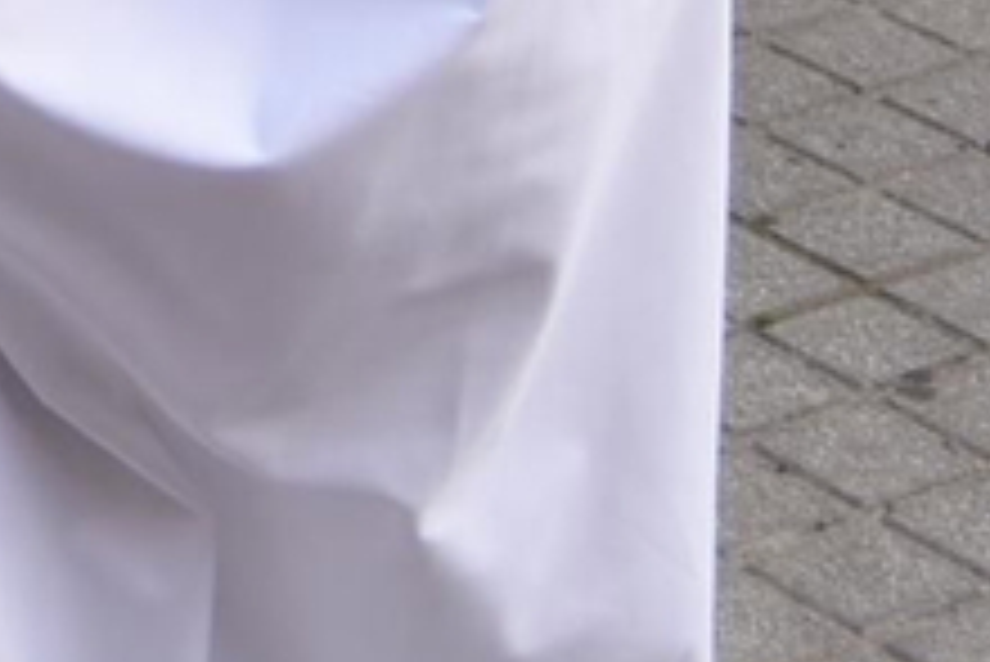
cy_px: -1022
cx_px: -477
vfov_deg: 6.2
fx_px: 5806
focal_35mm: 211
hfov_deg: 9.5
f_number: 4.5
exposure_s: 1/160
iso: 100
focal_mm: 29
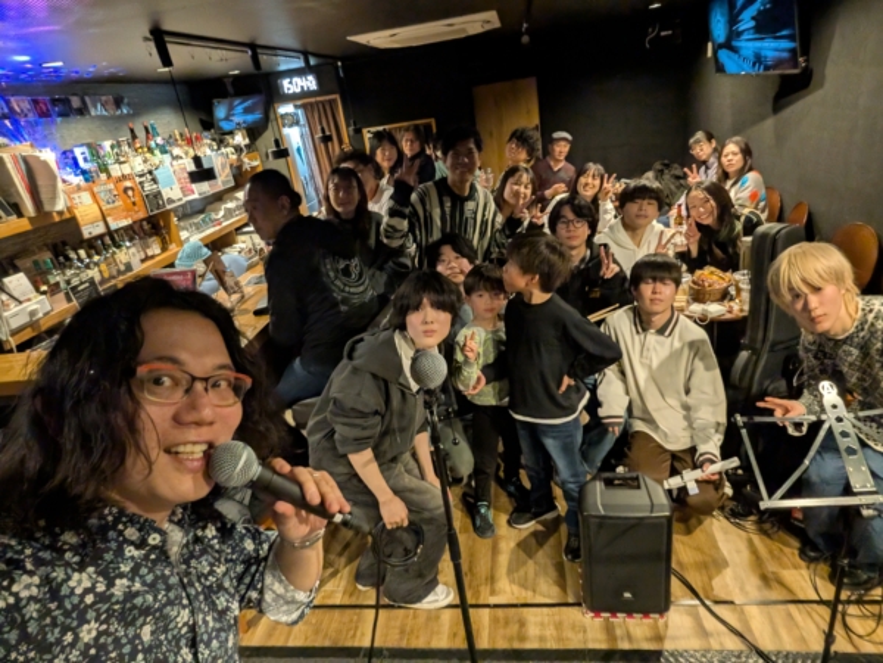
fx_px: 536
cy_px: 332
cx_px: 442
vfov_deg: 63.4
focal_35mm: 21
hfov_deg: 79.0
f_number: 2.2
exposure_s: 1/16.7
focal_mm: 2.74
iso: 534
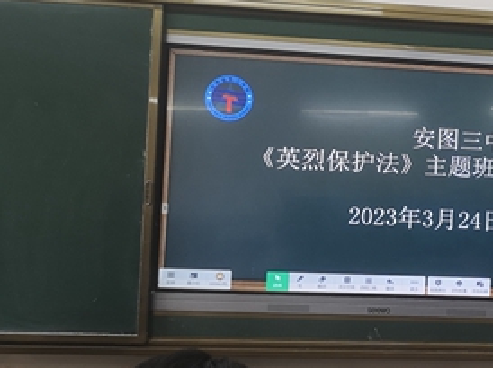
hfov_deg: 23.2
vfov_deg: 19.8
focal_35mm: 74
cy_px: 240
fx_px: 1053
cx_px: 653
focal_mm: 5.58
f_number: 1.8
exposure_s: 1/50
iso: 64
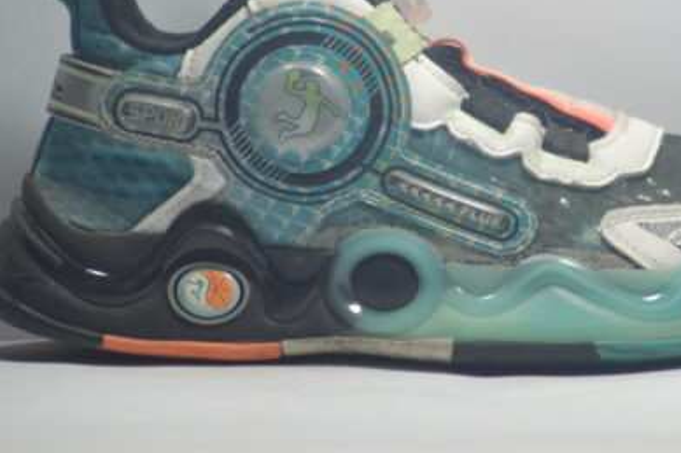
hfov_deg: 4.5
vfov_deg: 3.0
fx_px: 8754
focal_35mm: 463
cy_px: 116
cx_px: 439
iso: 1600
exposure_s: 1/500
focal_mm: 200
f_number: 4.8
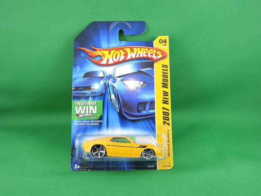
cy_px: 98
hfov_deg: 60.0
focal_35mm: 30
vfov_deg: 46.8
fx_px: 226
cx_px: 130
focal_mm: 5.4
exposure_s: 1/30
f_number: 3.5
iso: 125
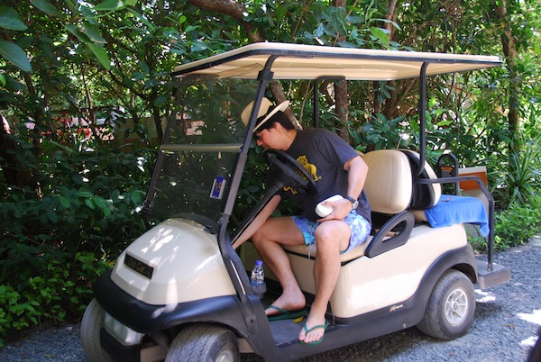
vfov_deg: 37.0
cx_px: 270
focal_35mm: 36
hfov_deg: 53.1
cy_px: 181
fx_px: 542
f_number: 3.8
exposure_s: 1/50
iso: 200
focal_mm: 24
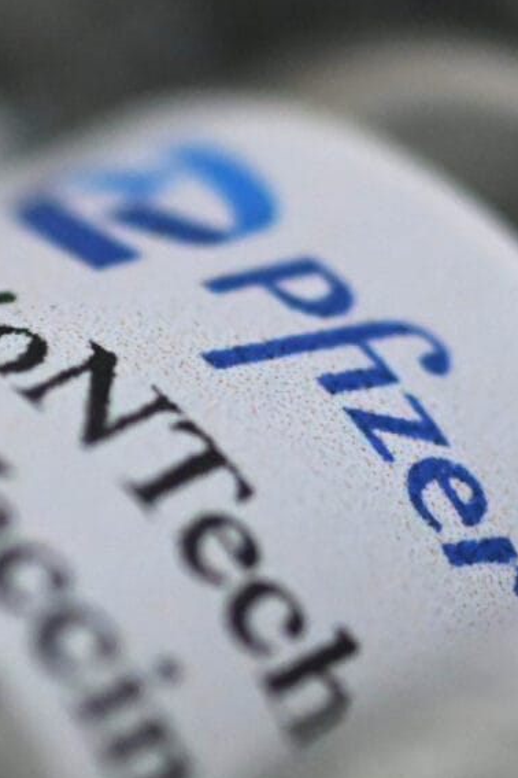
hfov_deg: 2.9
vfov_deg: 4.3
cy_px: 427
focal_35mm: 474
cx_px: 345
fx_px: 10230
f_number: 5
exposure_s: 1/3200
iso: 4000
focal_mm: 105
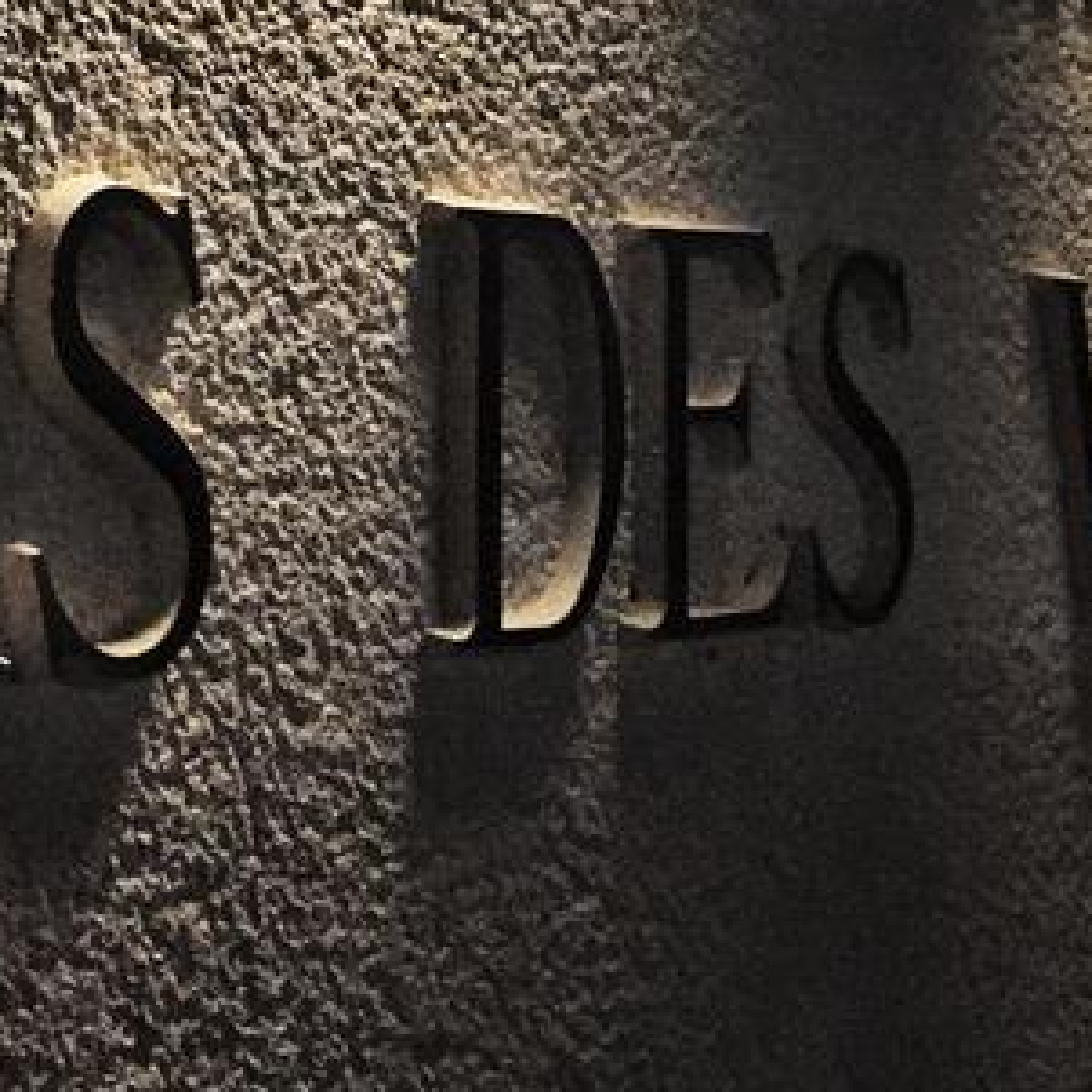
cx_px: 653
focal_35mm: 134
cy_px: 178
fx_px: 4783
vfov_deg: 13.0
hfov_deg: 13.0
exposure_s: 1/50
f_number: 2.8
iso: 400
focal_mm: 6.6
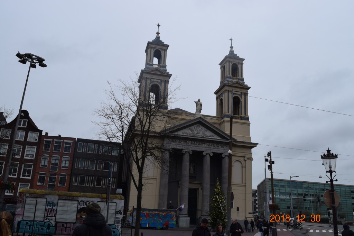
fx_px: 310
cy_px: 118
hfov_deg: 59.5
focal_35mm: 32
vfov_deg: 41.7
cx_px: 177
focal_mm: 21
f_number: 8
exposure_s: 1/250
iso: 400
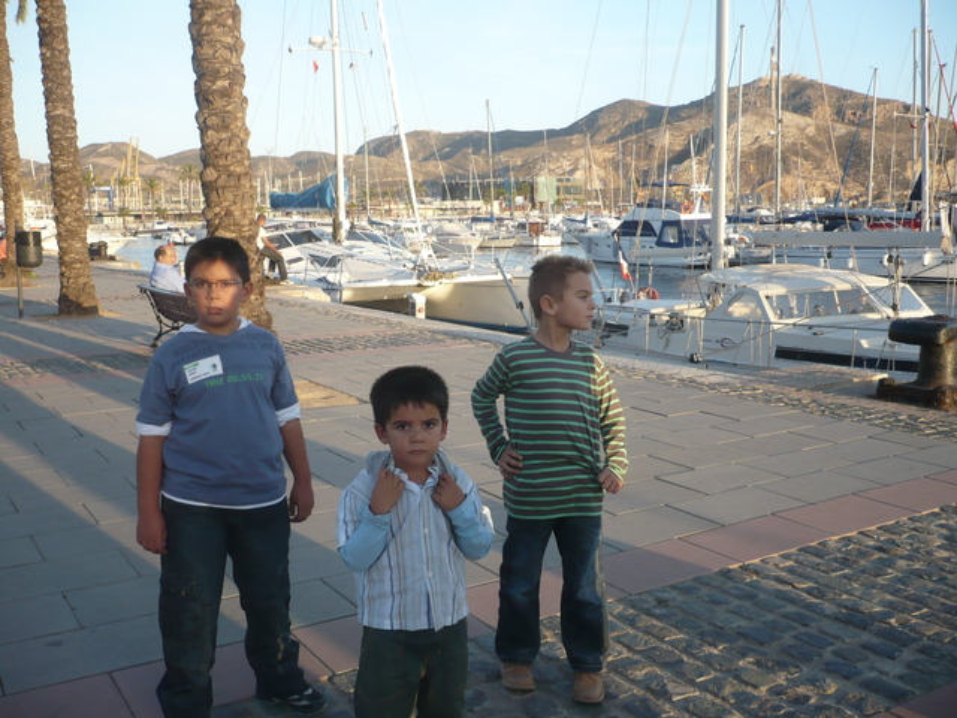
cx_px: 478
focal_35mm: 35
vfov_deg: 40.7
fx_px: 968
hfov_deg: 52.6
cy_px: 359
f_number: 2.8
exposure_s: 1/320
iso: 100
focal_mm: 5.8
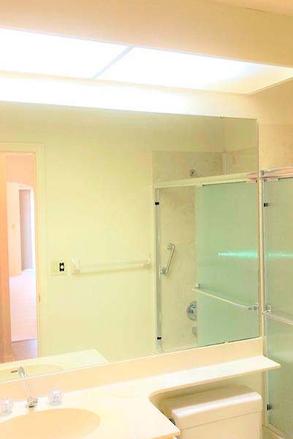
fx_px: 451
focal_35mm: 37
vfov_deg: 51.9
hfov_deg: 35.9
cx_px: 158
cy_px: 211
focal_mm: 3.99
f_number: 1.8
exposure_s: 1/24
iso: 32
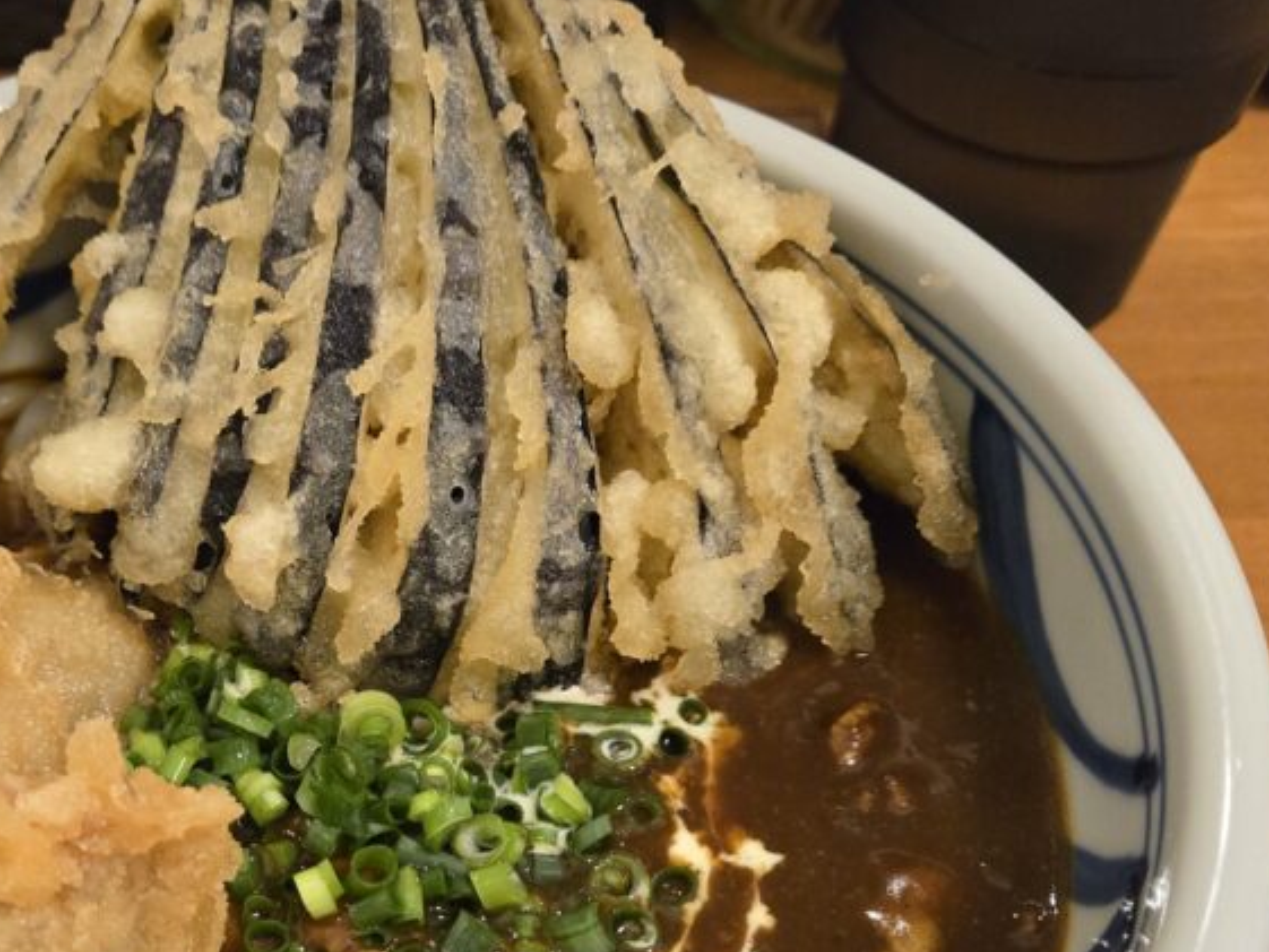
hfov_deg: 43.7
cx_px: 362
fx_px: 1540
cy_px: 685
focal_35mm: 42
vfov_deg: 33.8
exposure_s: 1/100
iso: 1250
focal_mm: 5.4
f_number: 1.8
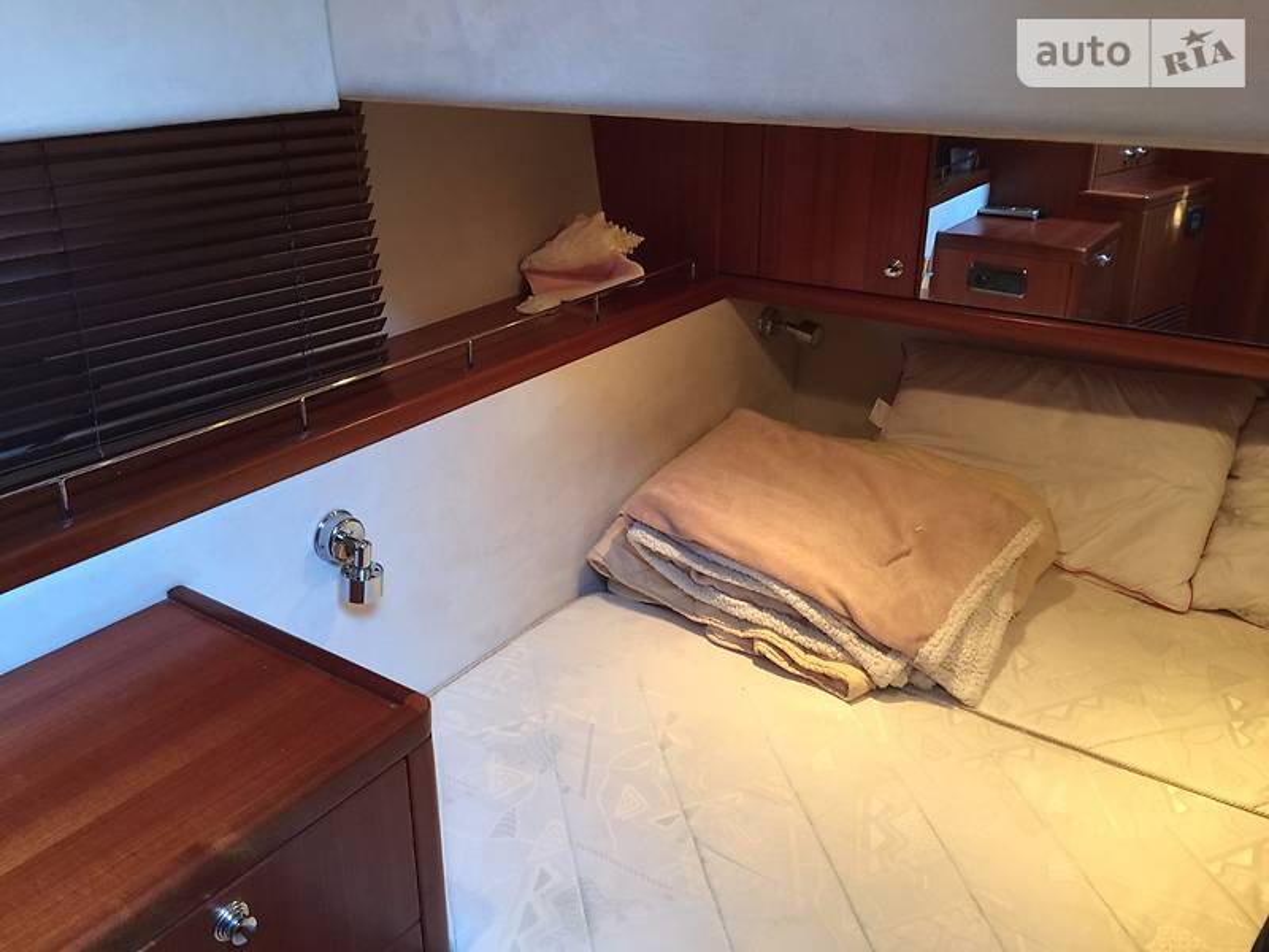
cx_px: 634
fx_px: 1063
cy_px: 476
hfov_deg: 61.7
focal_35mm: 29
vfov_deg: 48.2
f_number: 2.2
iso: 100
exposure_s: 1/10
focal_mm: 4.2
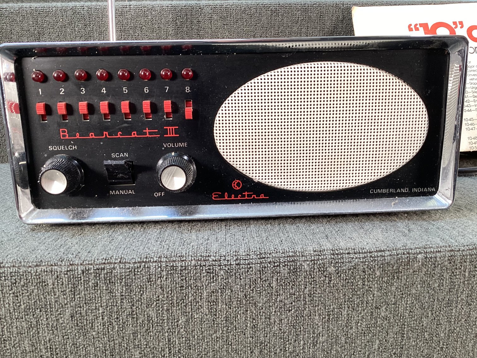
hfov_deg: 58.3
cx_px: 238
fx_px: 427
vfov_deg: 45.4
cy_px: 179
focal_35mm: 31
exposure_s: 1/50
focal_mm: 3.3
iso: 80
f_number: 2.4
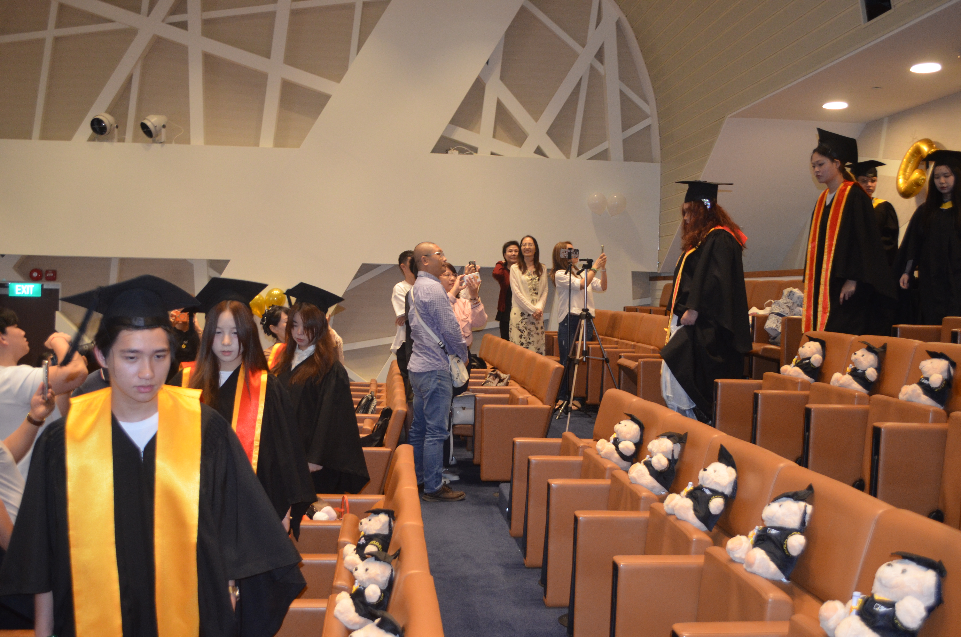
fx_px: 959
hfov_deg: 53.2
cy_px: 318
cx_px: 480
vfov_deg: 36.7
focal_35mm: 36
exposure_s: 1/60
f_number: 4
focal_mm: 24
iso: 1100
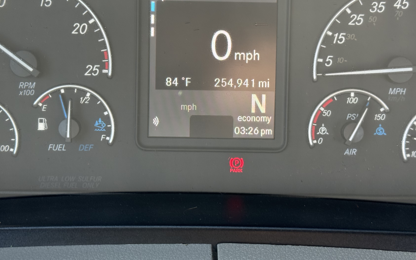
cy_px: 107
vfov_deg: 21.3
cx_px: 201
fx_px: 692
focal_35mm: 61
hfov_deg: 33.5
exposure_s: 1/205
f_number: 1.78
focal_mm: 6.76
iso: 125
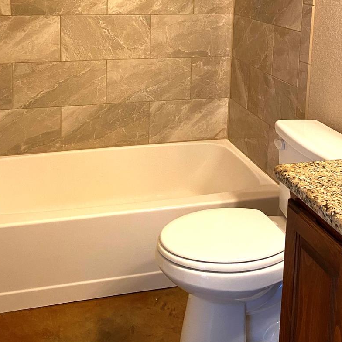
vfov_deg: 35.5
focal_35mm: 45
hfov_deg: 37.5
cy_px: 41
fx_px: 503
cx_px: 155
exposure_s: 1/60
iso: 200
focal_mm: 4.25
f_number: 1.8
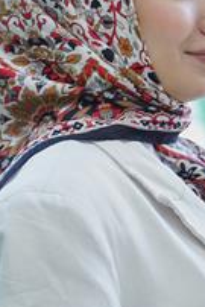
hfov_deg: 4.9
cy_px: 147
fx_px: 2404
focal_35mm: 282
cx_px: 125
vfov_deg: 7.3
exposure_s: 1/125
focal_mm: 123
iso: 500
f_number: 4
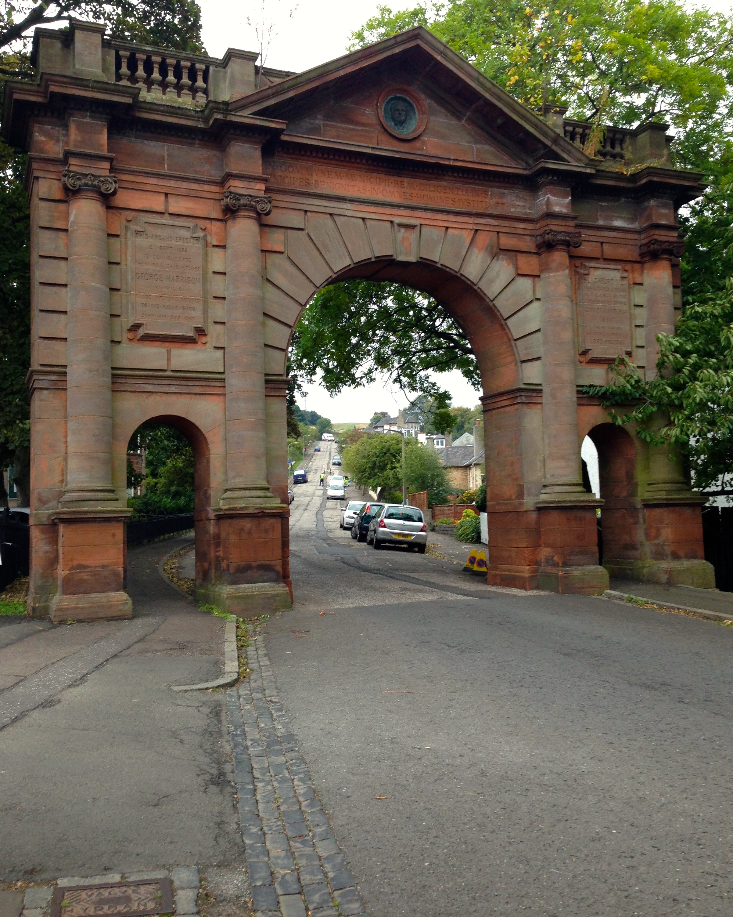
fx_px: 949
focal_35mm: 35
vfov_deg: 51.5
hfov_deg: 42.2
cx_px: 367
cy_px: 449
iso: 80
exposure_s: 1/120
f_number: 2.4
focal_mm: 4.12
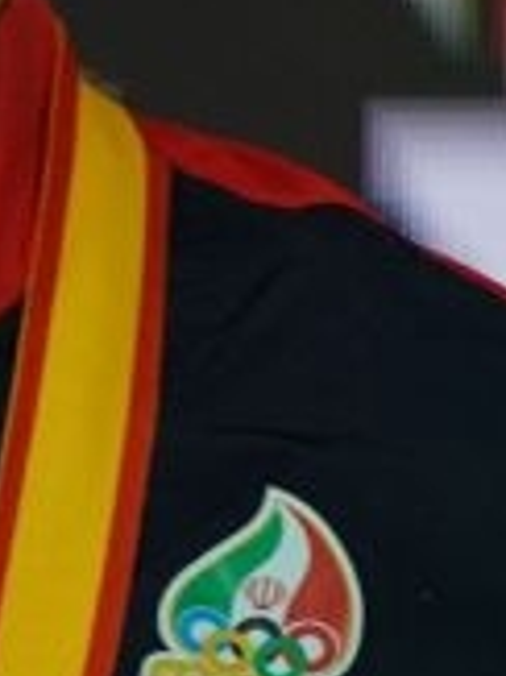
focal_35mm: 2834
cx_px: -17
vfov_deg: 0.7
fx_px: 55307
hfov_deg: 0.5
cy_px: 871
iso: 2500
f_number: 2.8
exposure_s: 1/500
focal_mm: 400
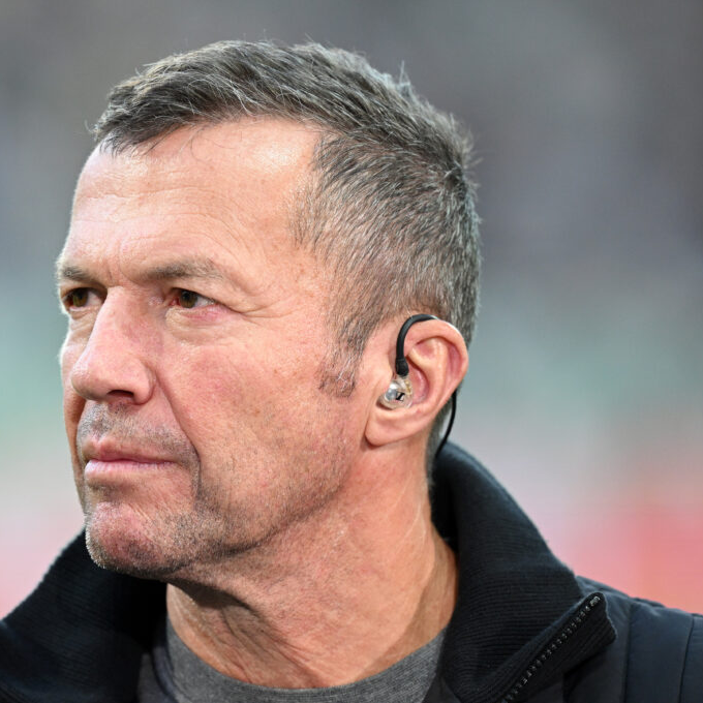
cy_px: 352
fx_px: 17646
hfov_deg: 2.3
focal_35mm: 768
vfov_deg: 2.3
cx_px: 239
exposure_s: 1/640
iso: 1400
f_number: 2.8
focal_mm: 400
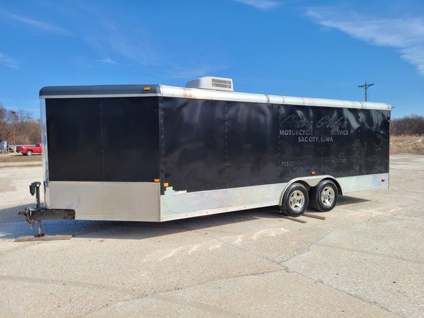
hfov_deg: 67.3
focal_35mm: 26
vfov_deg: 53.0
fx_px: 318
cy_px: 159
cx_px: 212
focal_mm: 5.4
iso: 40
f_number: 1.8
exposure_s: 1/1799
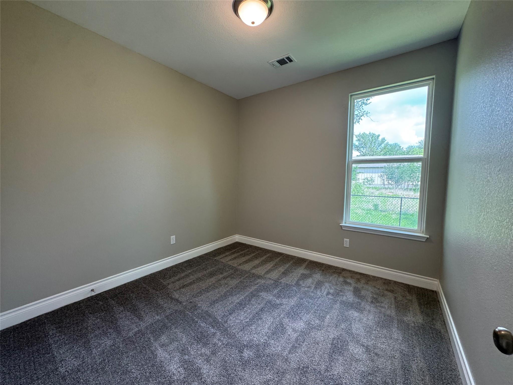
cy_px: 192
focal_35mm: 14
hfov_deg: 102.1
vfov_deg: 85.7
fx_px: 207
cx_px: 256
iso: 200
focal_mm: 2.22
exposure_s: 1/120
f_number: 2.2
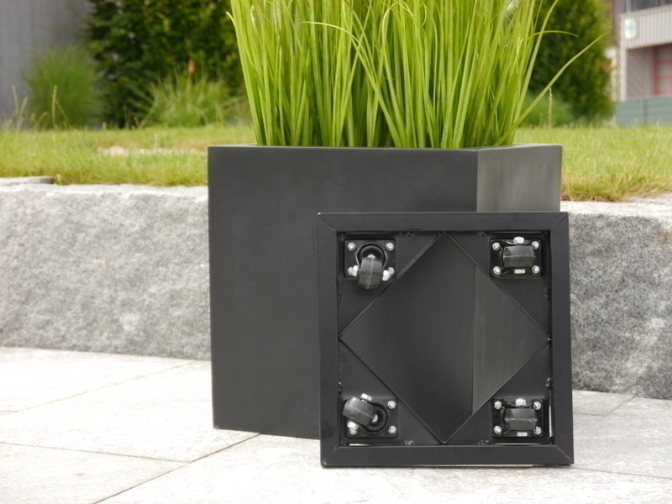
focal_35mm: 84
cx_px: 336
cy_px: 252
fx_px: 1631
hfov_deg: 23.3
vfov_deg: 17.6
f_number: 6.3
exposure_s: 1/200
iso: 160
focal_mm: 42
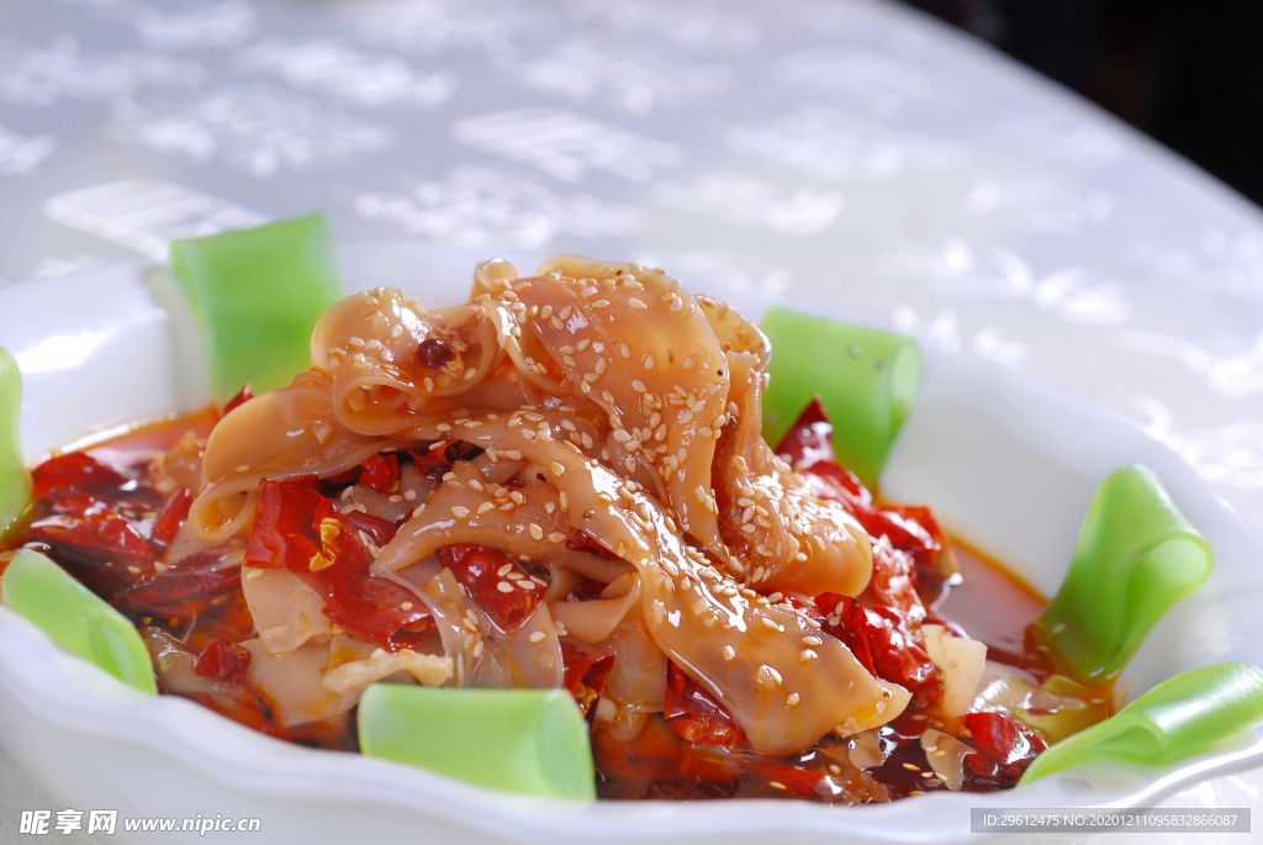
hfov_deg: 22.6
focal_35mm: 90
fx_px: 3161
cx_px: 632
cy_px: 422
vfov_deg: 15.2
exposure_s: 1/160
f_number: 6.3
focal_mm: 60
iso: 160
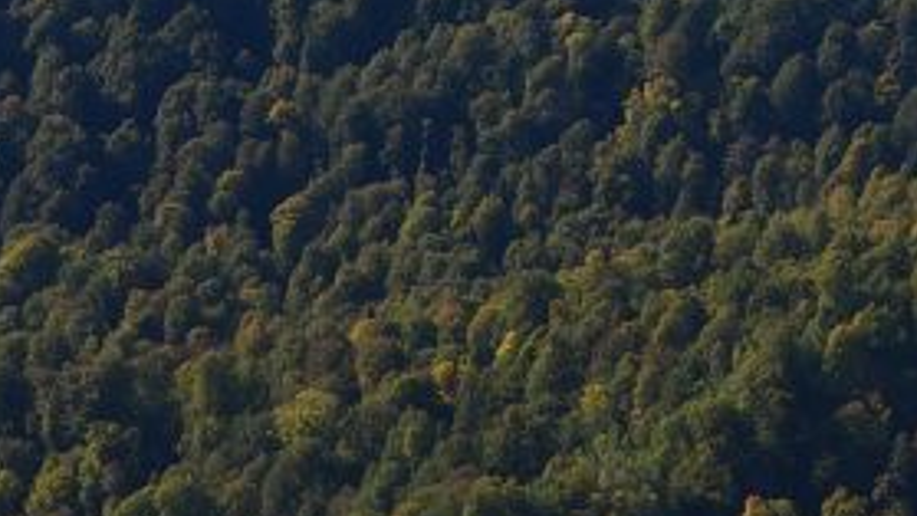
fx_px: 6639
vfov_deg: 4.4
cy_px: -485
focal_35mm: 273
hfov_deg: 7.9
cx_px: 749
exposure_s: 1/125
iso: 100
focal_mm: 56
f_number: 14
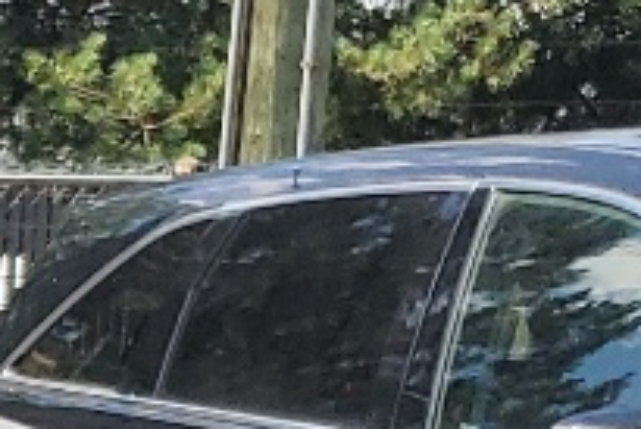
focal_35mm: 211
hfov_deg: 7.7
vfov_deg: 6.2
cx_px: -1645
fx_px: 3759
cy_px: 1115
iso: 50
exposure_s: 1/1667
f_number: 1.5
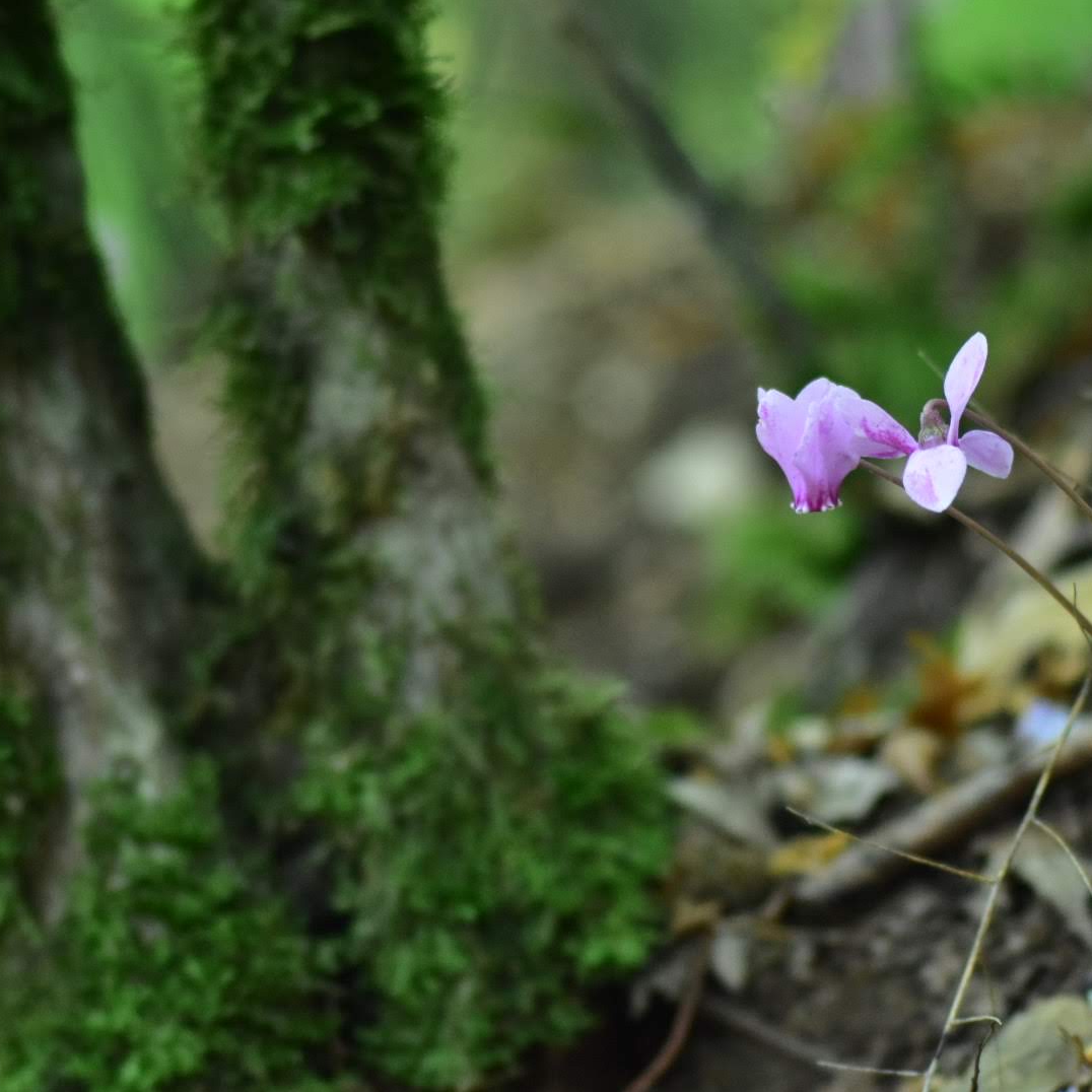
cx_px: 595
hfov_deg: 4.6
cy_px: 546
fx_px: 13705
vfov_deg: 4.6
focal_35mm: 384
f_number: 3.5
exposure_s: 1/80
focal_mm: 200
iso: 1600
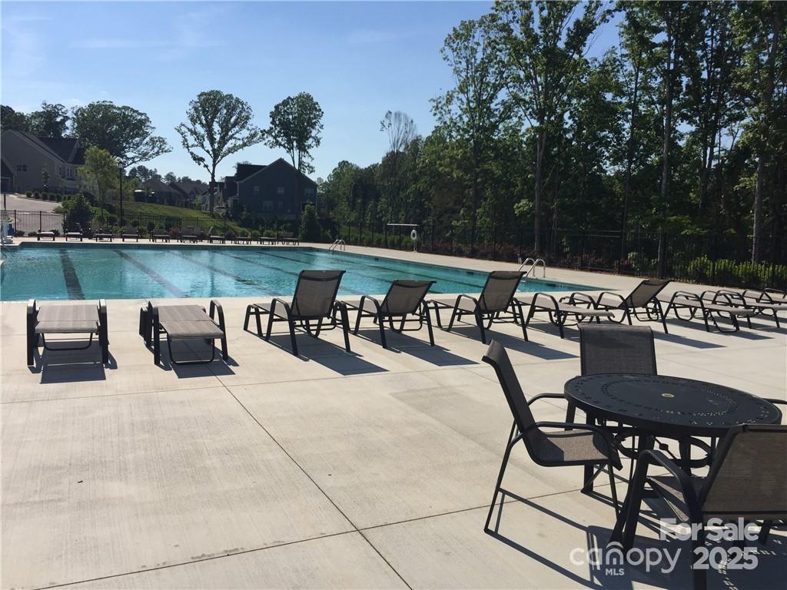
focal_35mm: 29
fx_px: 659
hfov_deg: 61.7
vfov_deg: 48.2
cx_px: 394
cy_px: 295
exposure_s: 1/3597
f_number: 2.2
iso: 32
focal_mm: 4.15
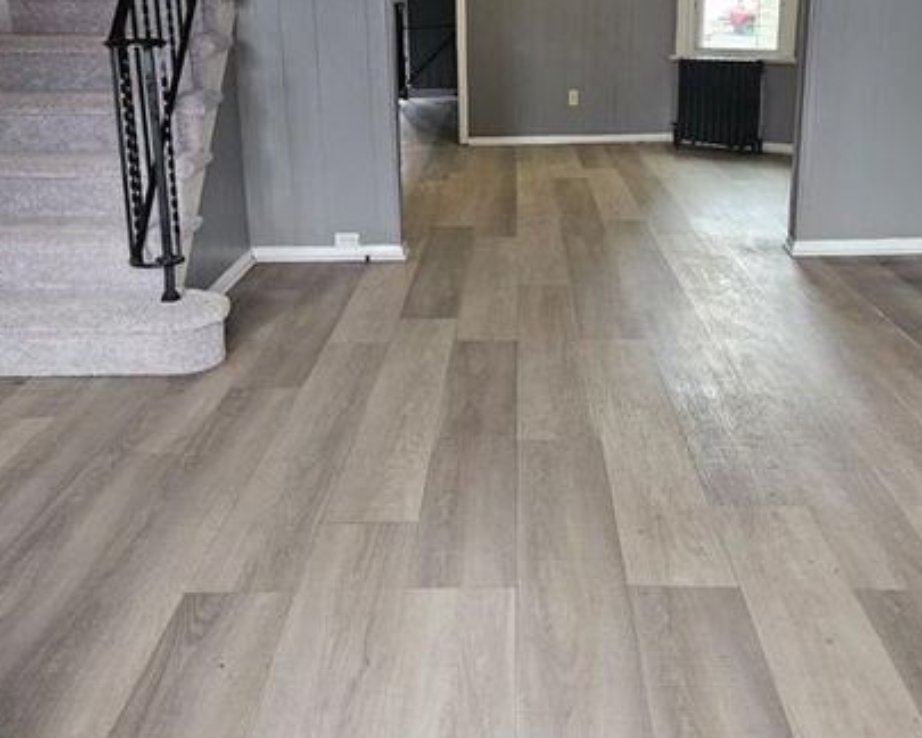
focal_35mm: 37
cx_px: 480
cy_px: 245
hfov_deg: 49.1
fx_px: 1010
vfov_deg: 39.6
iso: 1000
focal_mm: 5.4
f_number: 1.8
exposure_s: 1/120
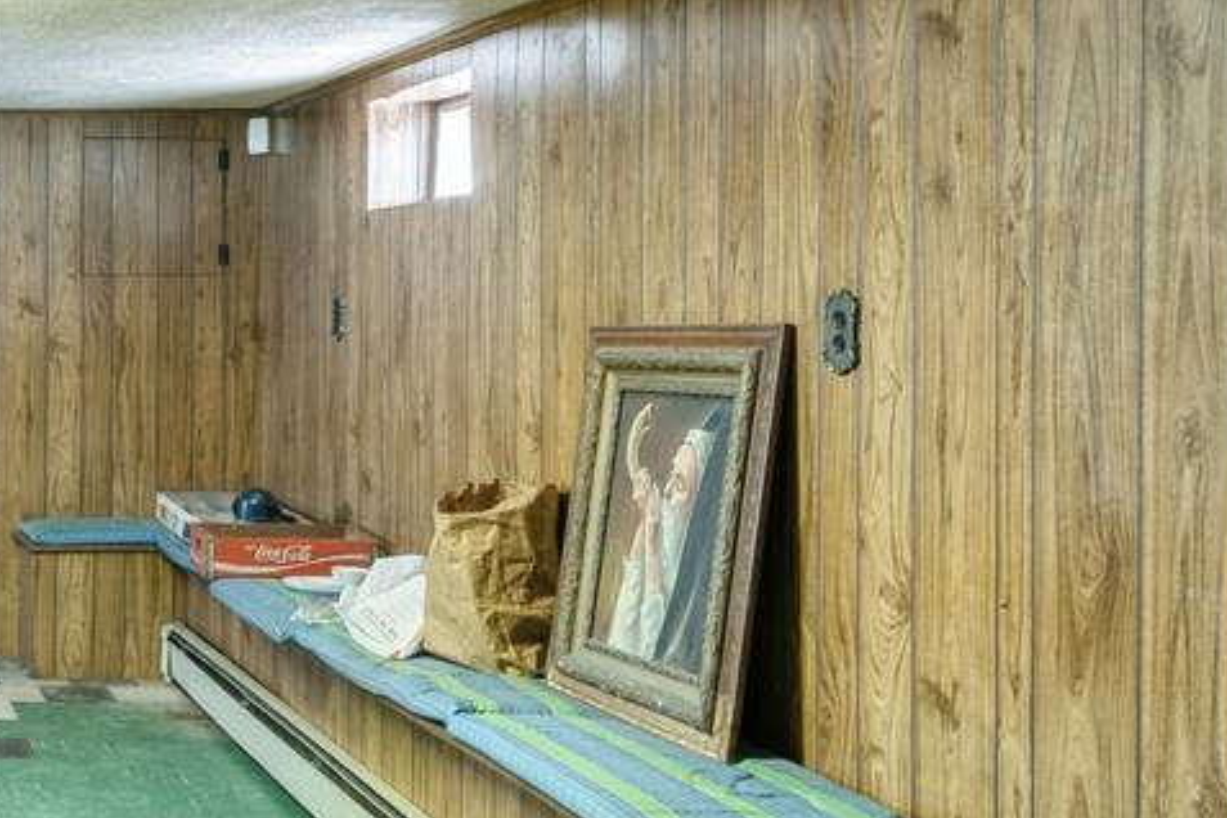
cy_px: 381
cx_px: -183
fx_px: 1602
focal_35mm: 47
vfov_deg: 28.6
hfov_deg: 34.8
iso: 100
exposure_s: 13
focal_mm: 14
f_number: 13
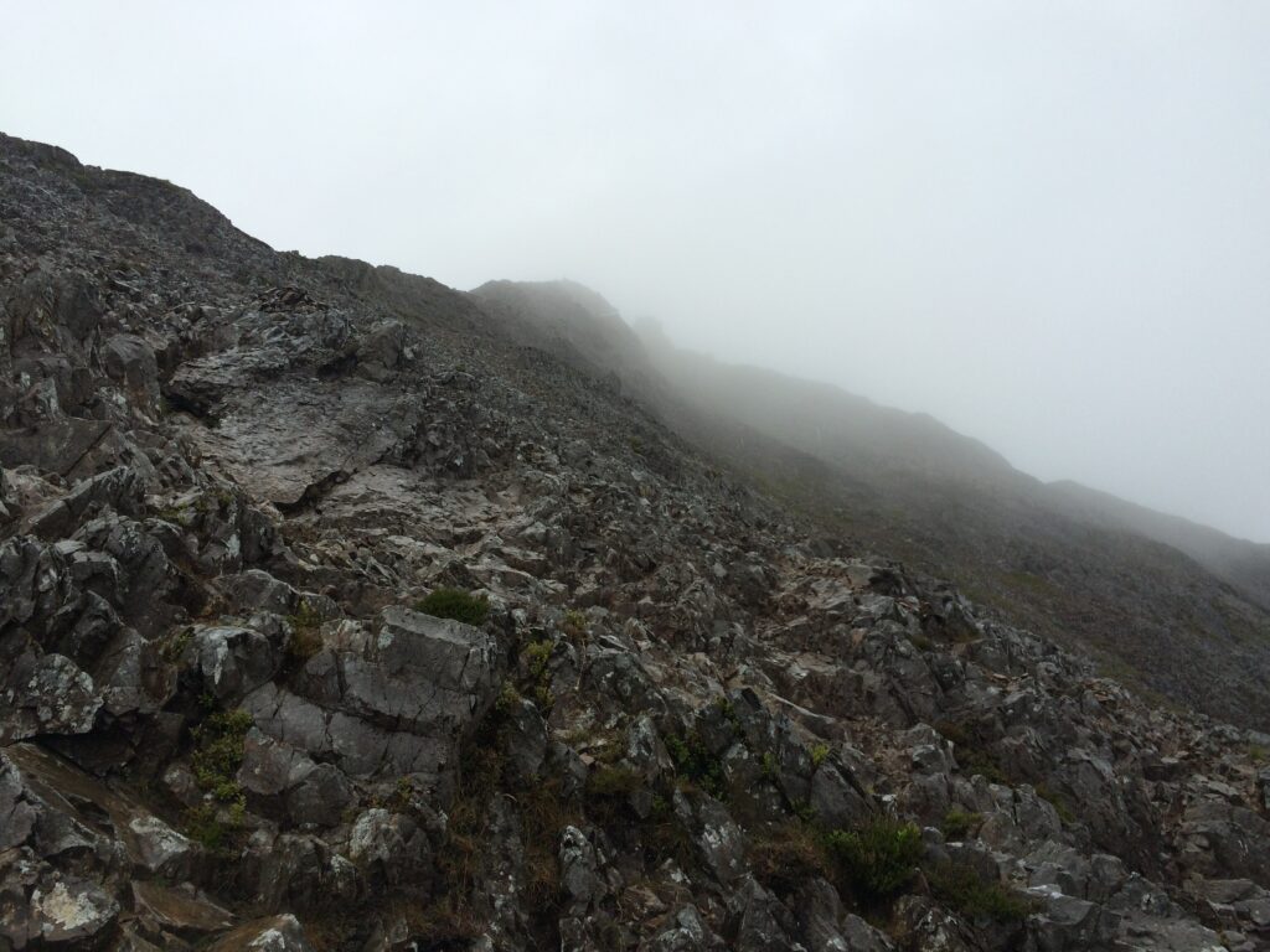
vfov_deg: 48.2
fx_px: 1064
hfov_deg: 61.7
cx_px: 635
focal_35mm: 29
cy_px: 476
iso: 32
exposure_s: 1/500
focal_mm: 4.15
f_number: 2.2
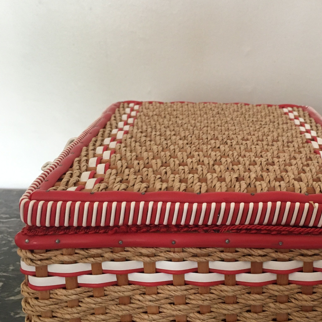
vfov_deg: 34.0
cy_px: 163
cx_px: 229
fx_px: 526
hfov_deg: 33.5
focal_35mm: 50
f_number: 2.2
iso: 160
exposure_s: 1/33
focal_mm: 4.15
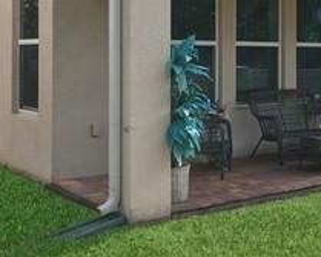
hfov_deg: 30.2
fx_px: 579
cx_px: 258
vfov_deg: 22.2
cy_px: -83
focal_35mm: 61
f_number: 11
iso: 100
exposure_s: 1/160
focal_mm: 11.5
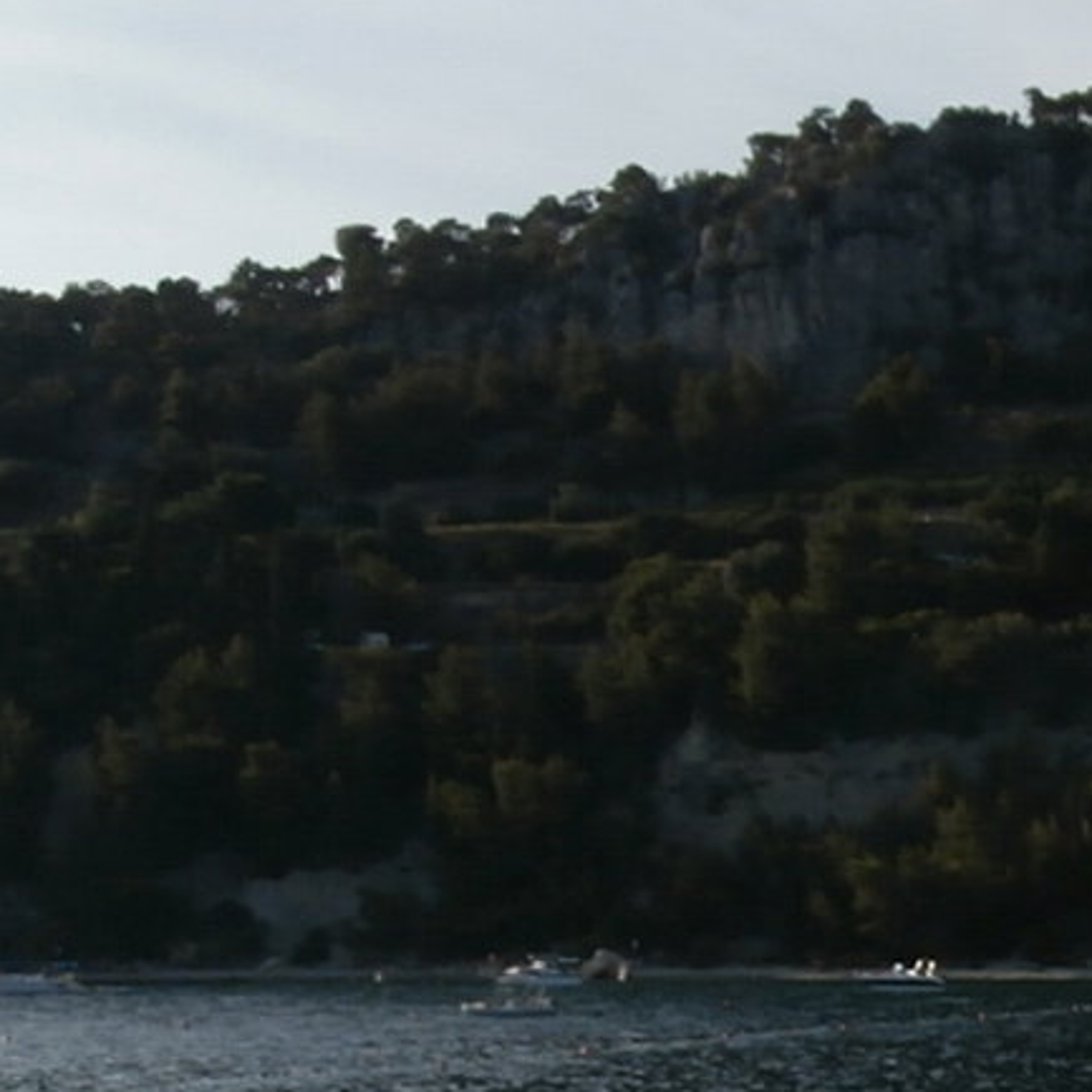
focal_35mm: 98
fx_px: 3498
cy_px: 1158
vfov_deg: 17.2
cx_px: 1753
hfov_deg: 15.9
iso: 100
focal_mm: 5.36
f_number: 3.5
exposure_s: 1/1250
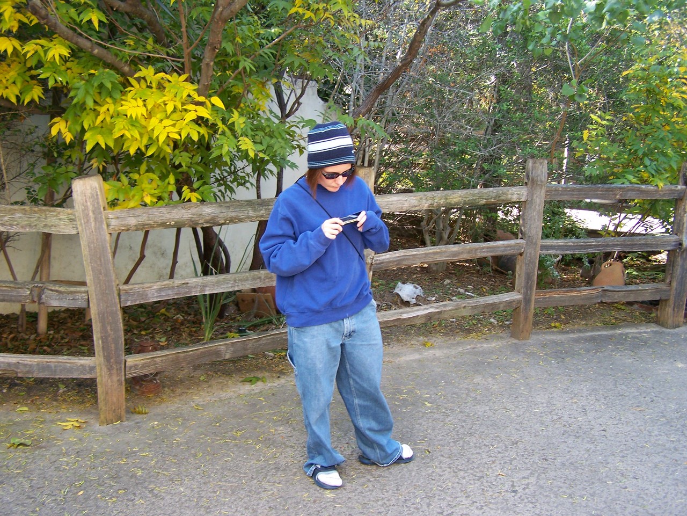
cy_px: 258
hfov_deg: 49.0
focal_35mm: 38
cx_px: 344
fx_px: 754
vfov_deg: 37.7
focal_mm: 6.3
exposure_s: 1/50
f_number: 2.8
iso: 80
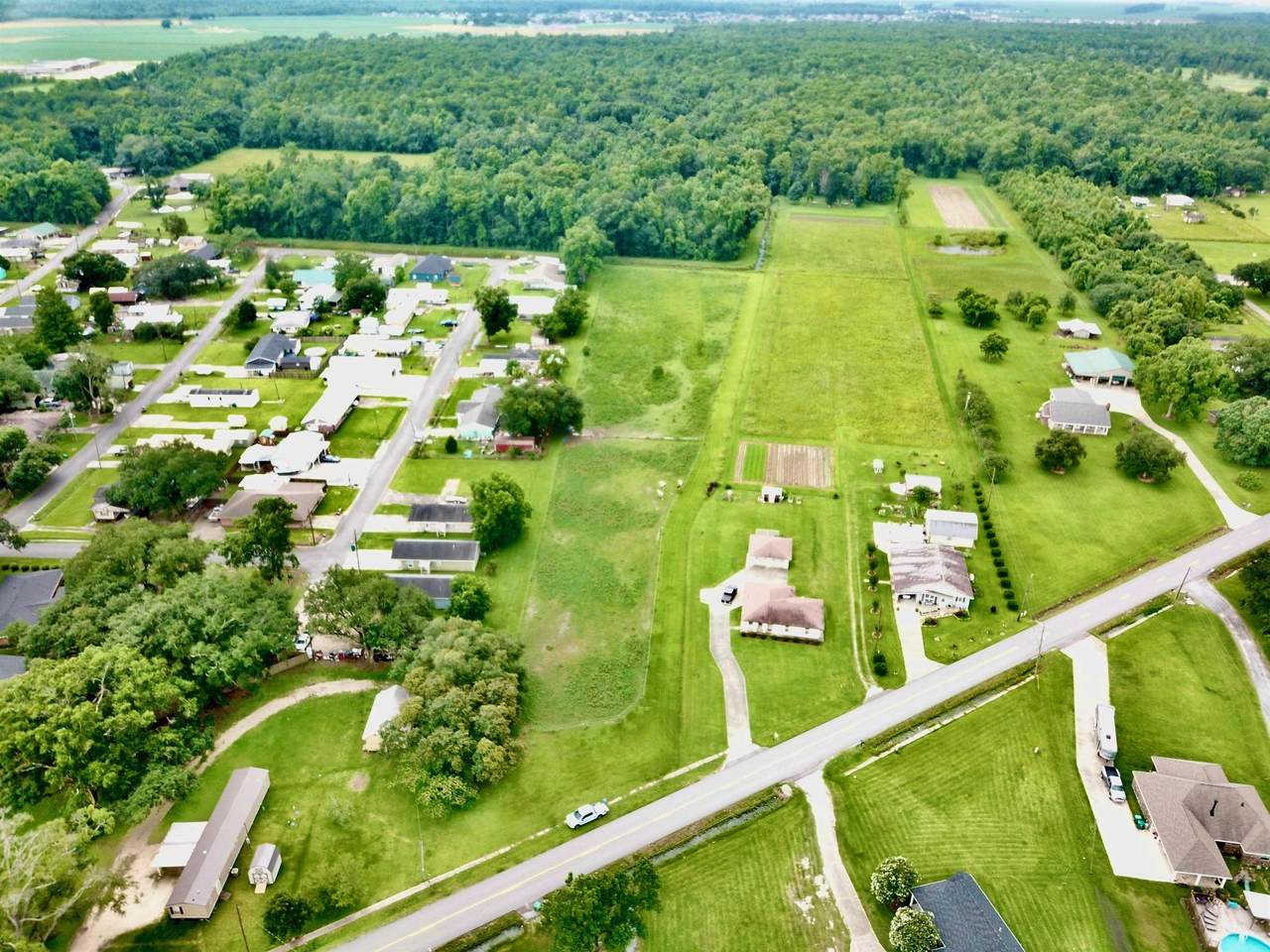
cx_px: 635
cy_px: 476
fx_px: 954
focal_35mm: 26
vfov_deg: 53.1
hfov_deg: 67.3
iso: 152
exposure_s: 1/50
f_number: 2.2
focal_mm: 4.73
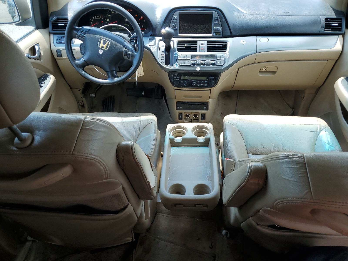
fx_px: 261
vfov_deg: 53.1
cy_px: 130
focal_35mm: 26
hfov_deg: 67.3
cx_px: 174
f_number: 1.5
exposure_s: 1/357
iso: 50
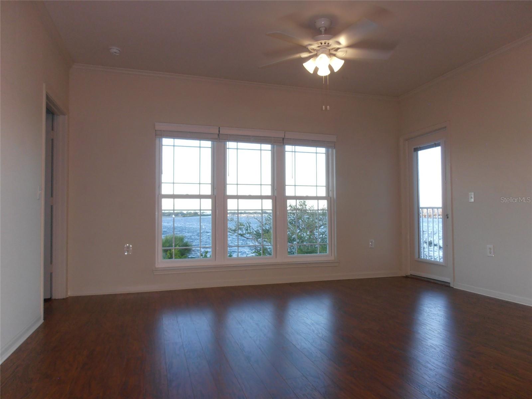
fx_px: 369
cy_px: 200
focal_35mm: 24
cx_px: 266
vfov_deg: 56.8
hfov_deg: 71.6
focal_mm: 4.2
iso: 100
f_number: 3
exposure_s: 1/30
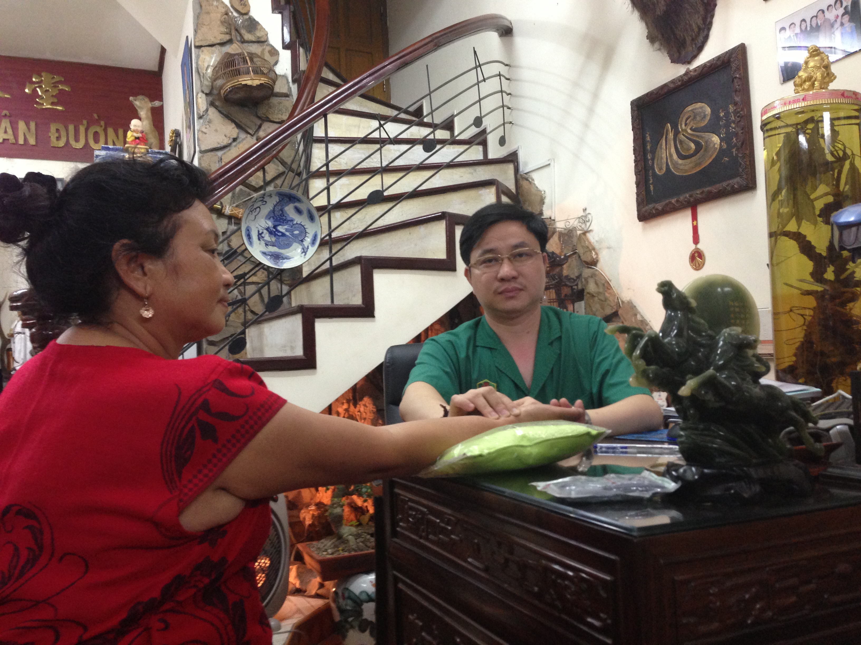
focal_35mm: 33
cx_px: 430
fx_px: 821
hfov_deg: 55.4
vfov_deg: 42.9
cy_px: 322
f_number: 2.4
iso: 200
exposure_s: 1/20
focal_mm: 4.13
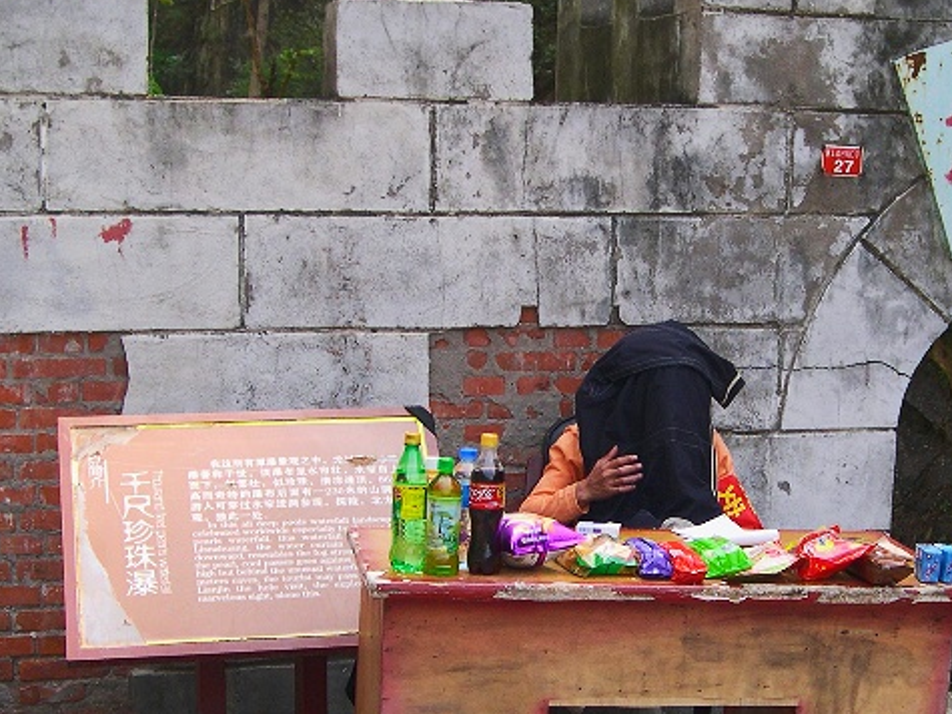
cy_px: 445
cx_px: 565
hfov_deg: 30.2
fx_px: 1760
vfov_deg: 22.9
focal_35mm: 64
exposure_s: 1/415
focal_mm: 8
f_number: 2.8
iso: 100
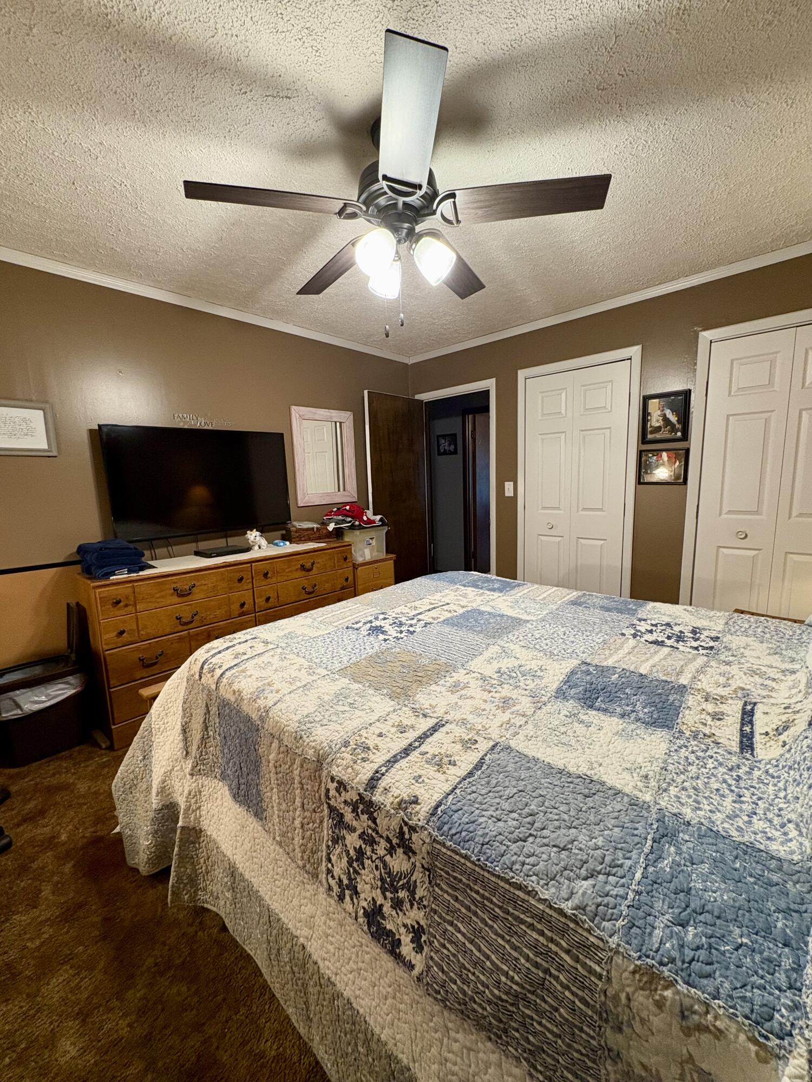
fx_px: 438
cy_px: 541
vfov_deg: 102.1
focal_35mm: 14
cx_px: 406
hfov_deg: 85.7
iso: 250
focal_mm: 2.22
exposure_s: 1/60
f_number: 2.2
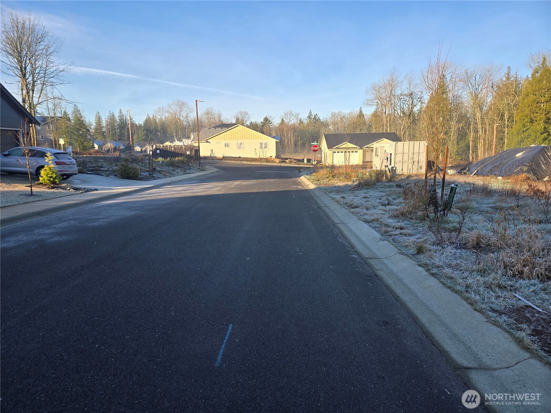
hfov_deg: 73.9
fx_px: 366
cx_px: 276
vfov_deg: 58.9
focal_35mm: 23
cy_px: 206
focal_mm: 5.4
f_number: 1.8
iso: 25
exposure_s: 1/734
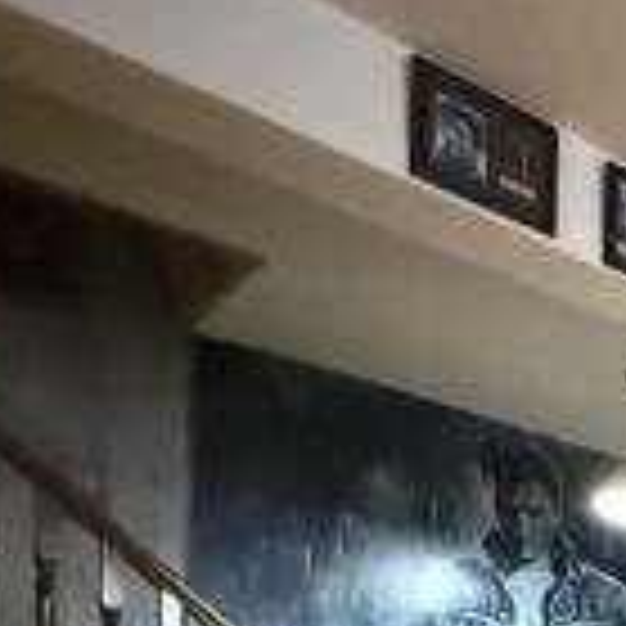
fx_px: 1064
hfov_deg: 21.8
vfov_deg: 27.3
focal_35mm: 52
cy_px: 817
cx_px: 1106
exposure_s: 1/33
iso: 1600
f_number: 2.2
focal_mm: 2.22
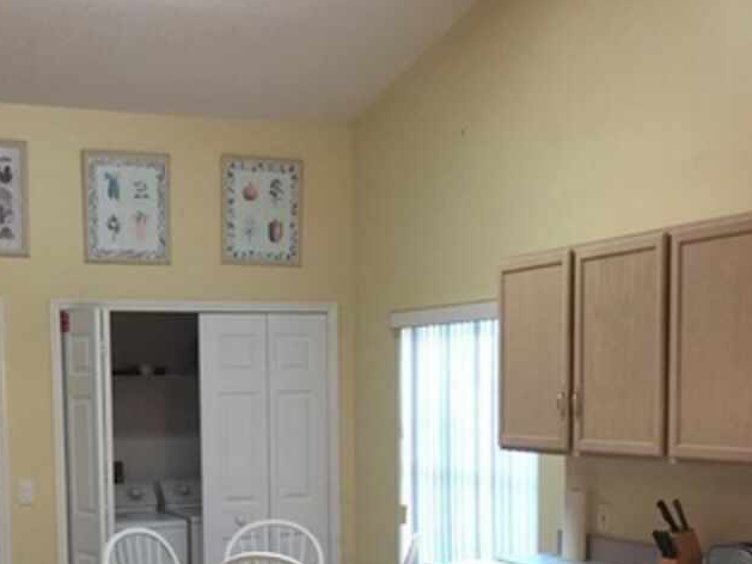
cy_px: 514
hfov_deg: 32.5
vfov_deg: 24.1
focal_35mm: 59
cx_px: 280
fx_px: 1282
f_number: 2.2
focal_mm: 4.15
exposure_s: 1/15
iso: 125
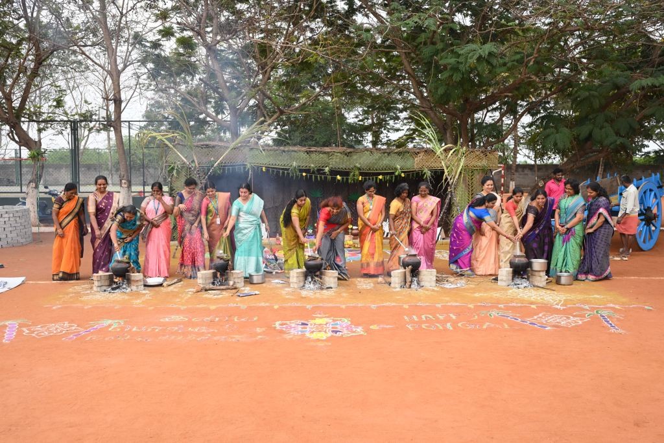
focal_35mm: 35
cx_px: 332
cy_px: 222
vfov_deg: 37.9
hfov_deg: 54.4
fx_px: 646
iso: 400
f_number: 5
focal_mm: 35
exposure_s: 1/800
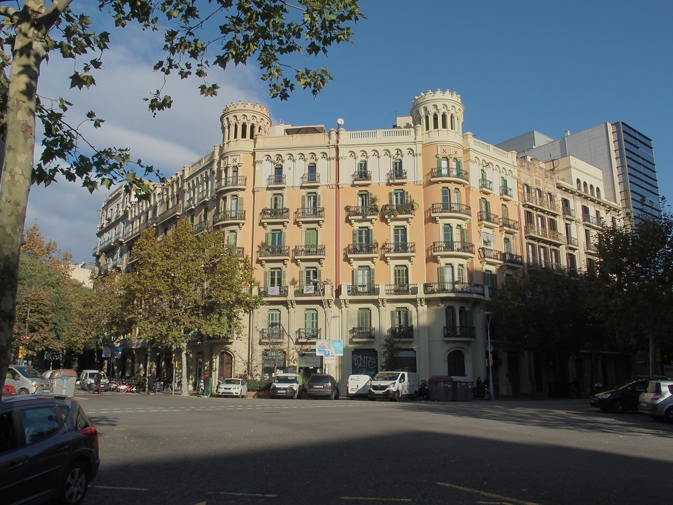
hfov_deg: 63.4
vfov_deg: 49.7
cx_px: 336
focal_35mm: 28
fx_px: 544
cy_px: 252
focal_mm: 6
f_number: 5
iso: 100
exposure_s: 1/1000
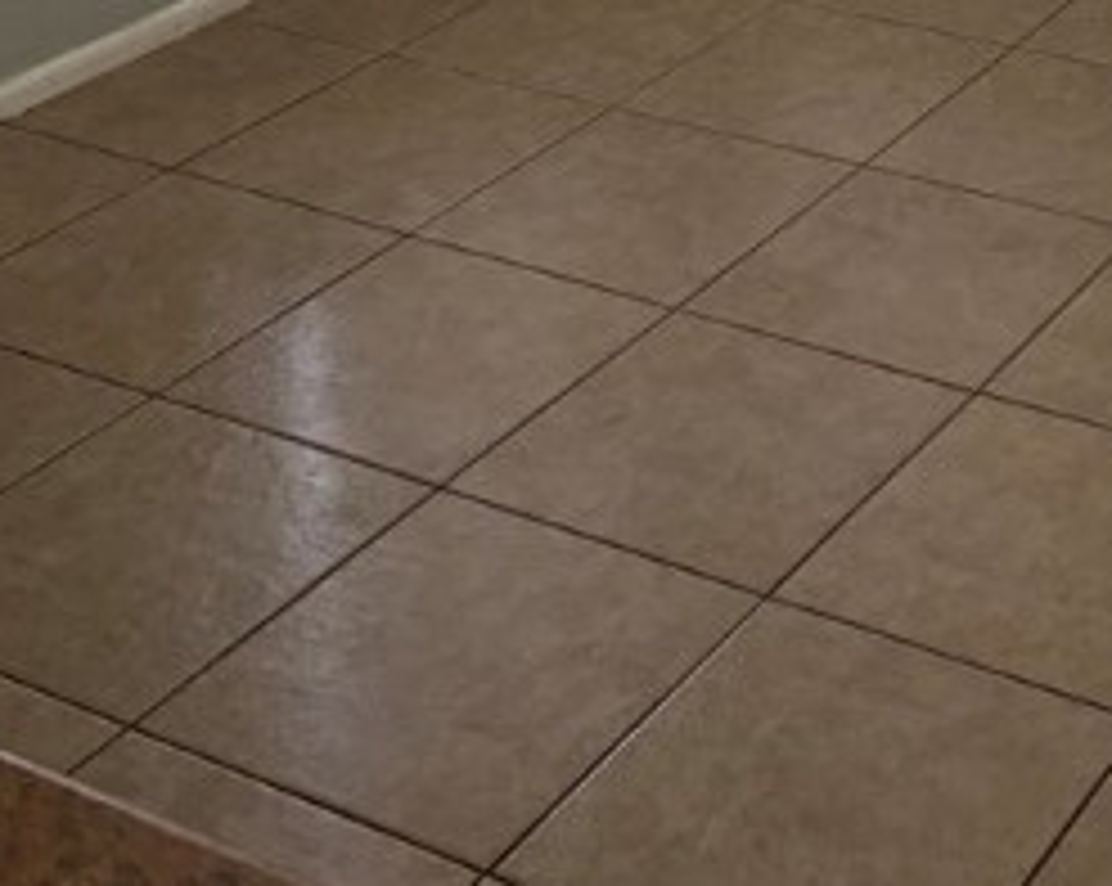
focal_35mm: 79
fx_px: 2597
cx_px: 1107
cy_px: -576
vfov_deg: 16.9
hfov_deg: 23.2
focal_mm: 5.96
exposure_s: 1/60
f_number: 1.6
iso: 125
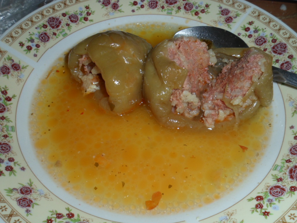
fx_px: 309
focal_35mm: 36
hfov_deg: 51.4
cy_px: 112
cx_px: 148
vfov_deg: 39.7
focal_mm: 6.6
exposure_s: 1/10
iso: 100
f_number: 10.8
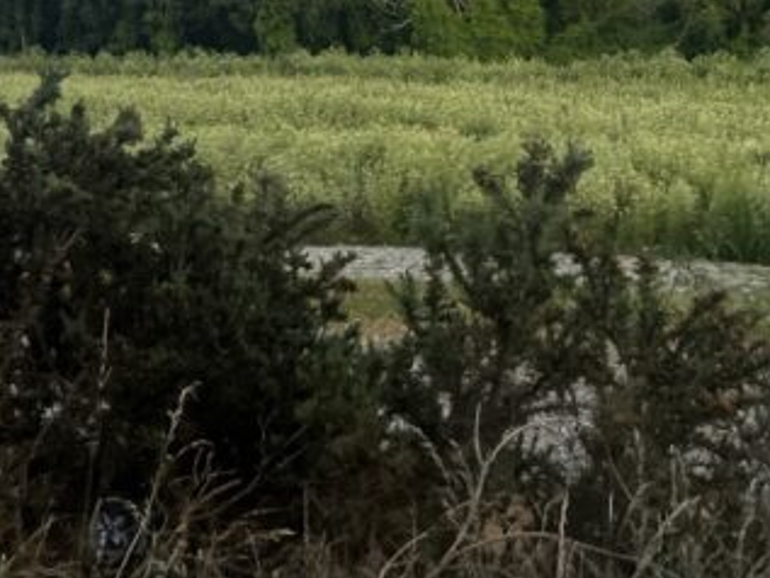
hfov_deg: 23.3
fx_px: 1869
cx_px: 384
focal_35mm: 84
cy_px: -119
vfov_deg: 16.8
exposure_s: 1/1517
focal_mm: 5.1
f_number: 1.6
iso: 50
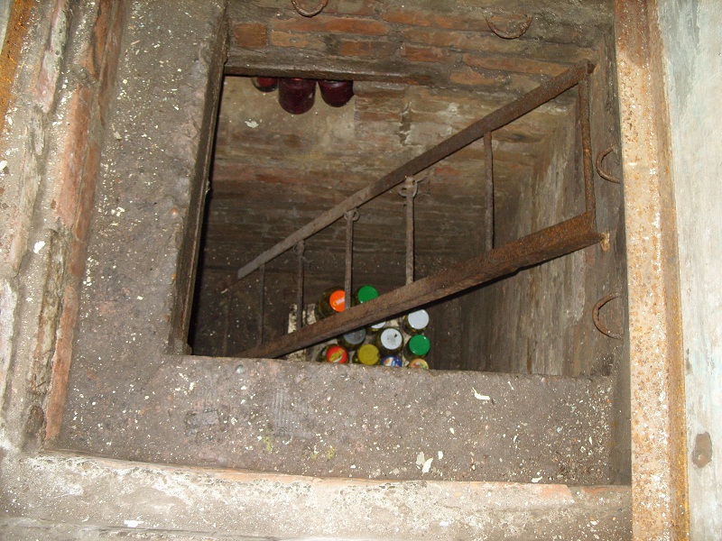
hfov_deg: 49.0
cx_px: 361
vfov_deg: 37.7
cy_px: 270
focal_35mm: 38
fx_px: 793
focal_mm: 7.8
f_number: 2.8
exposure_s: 1/30
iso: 200
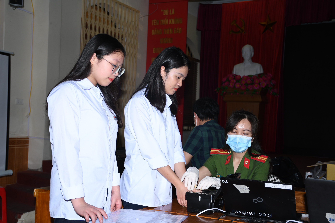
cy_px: 112
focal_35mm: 51
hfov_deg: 38.9
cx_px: 168
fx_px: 475
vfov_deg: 26.5
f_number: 4.5
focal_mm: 34
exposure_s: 1/200
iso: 250
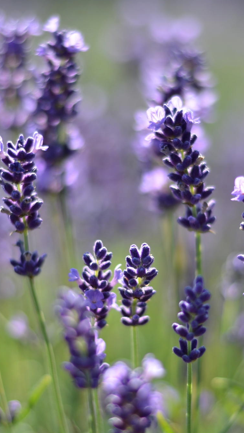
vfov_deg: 18.0
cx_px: 145
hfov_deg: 10.2
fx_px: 1369
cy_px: 217
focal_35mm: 119
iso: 100
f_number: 1.8
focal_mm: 50
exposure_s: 1/1600
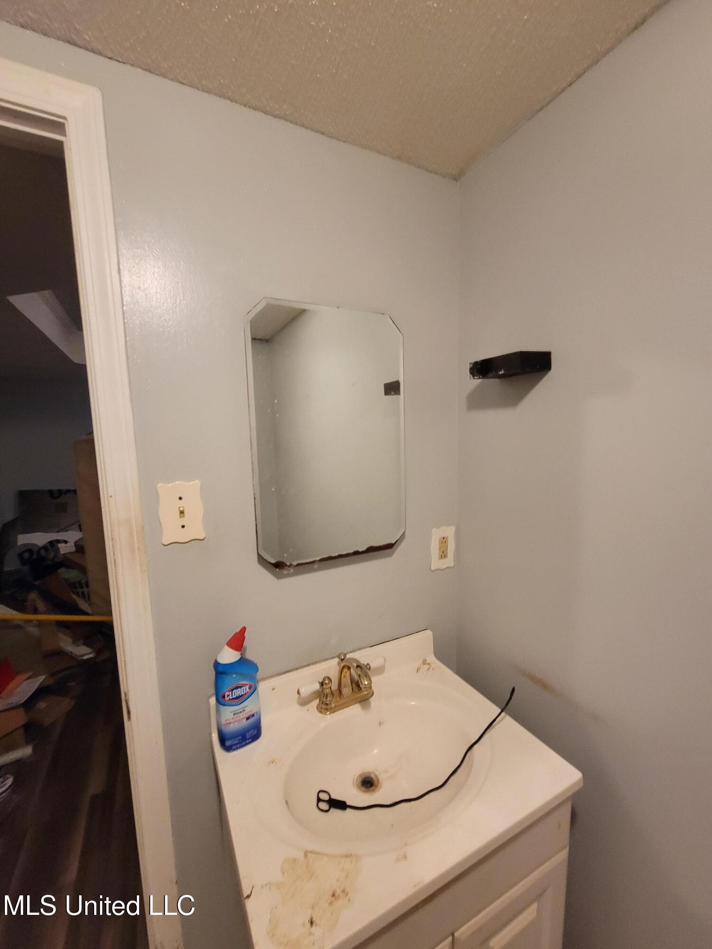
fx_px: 357
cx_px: 356
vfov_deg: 106.2
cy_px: 474
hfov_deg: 89.9
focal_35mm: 13
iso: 320
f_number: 2.2
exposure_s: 1/30
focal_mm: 2.2
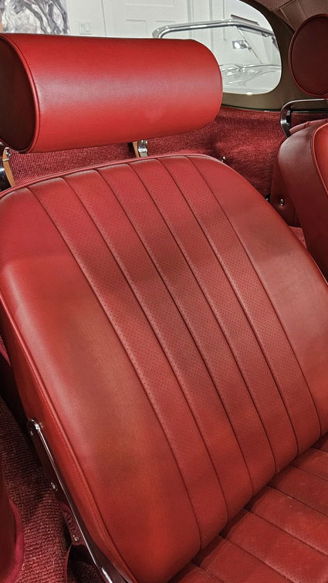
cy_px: 292
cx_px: 248
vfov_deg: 58.0
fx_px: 525
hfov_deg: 33.9
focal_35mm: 34
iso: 640
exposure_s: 1/60
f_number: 1.8
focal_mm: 5.4
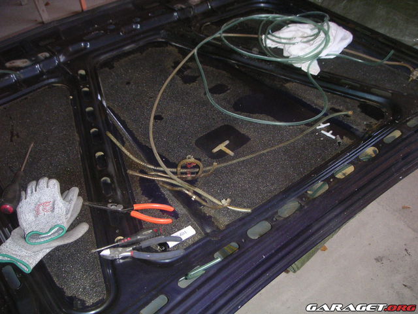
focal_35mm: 38
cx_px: 209
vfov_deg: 37.7
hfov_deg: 49.0
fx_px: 459
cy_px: 157
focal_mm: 6
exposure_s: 1/45
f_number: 2.8
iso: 160
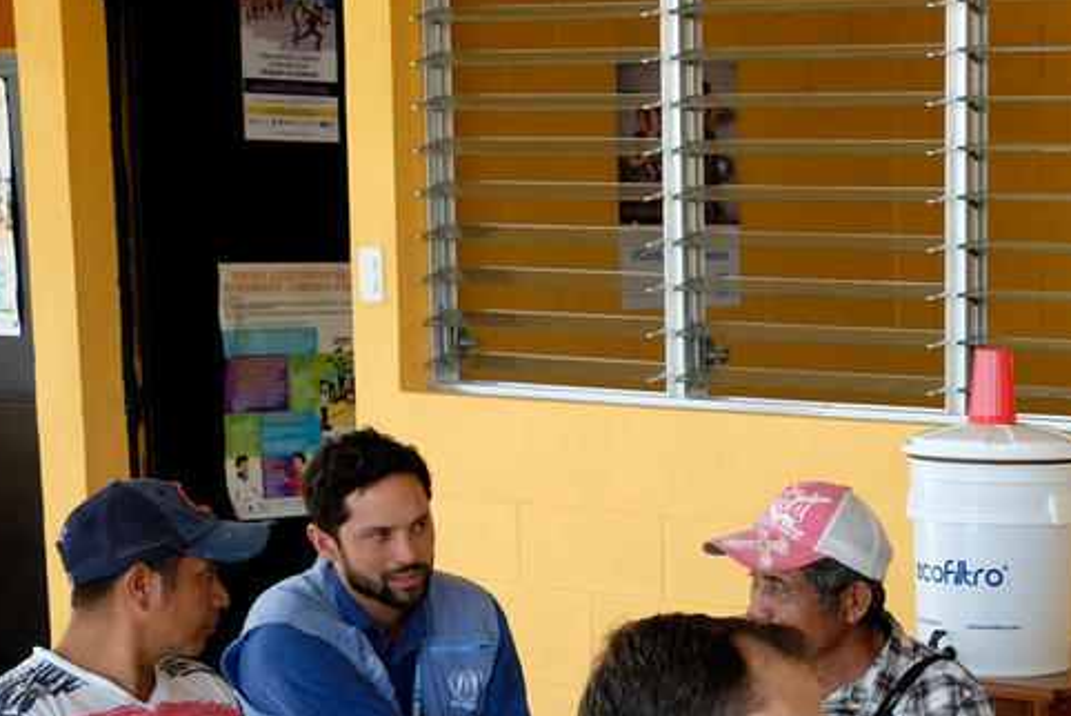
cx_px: 1298
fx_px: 3036
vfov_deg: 13.1
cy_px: 878
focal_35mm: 102
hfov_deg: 18.9
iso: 200
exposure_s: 1/125
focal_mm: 27
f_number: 4
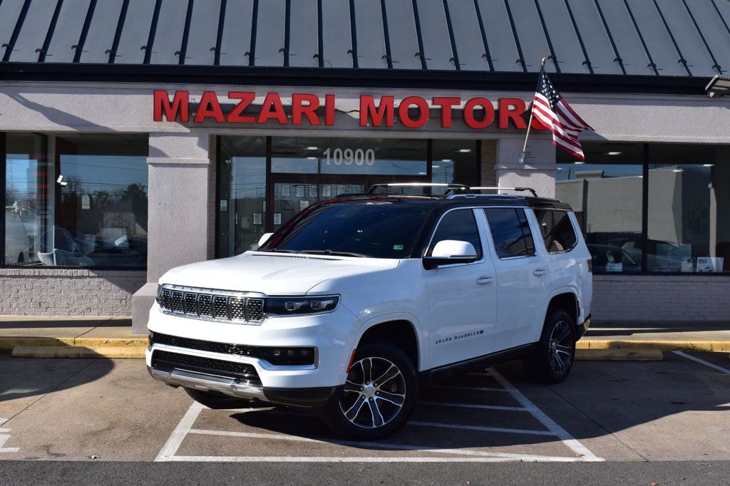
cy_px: 243
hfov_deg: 42.3
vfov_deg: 28.9
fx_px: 943
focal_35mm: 46
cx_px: 365
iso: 360
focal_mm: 31
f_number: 11
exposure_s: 1/500
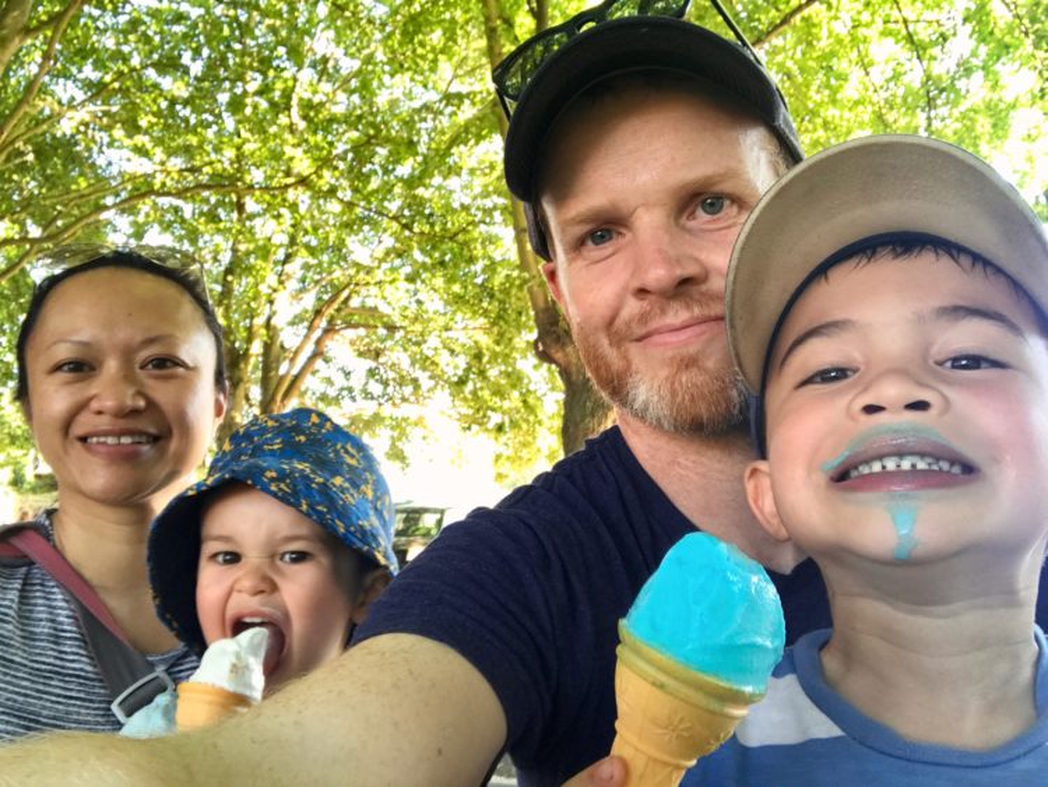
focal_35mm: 32
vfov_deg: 44.2
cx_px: 524
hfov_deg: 56.8
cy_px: 394
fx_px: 969
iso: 40
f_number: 2.2
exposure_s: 1/33
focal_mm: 2.87
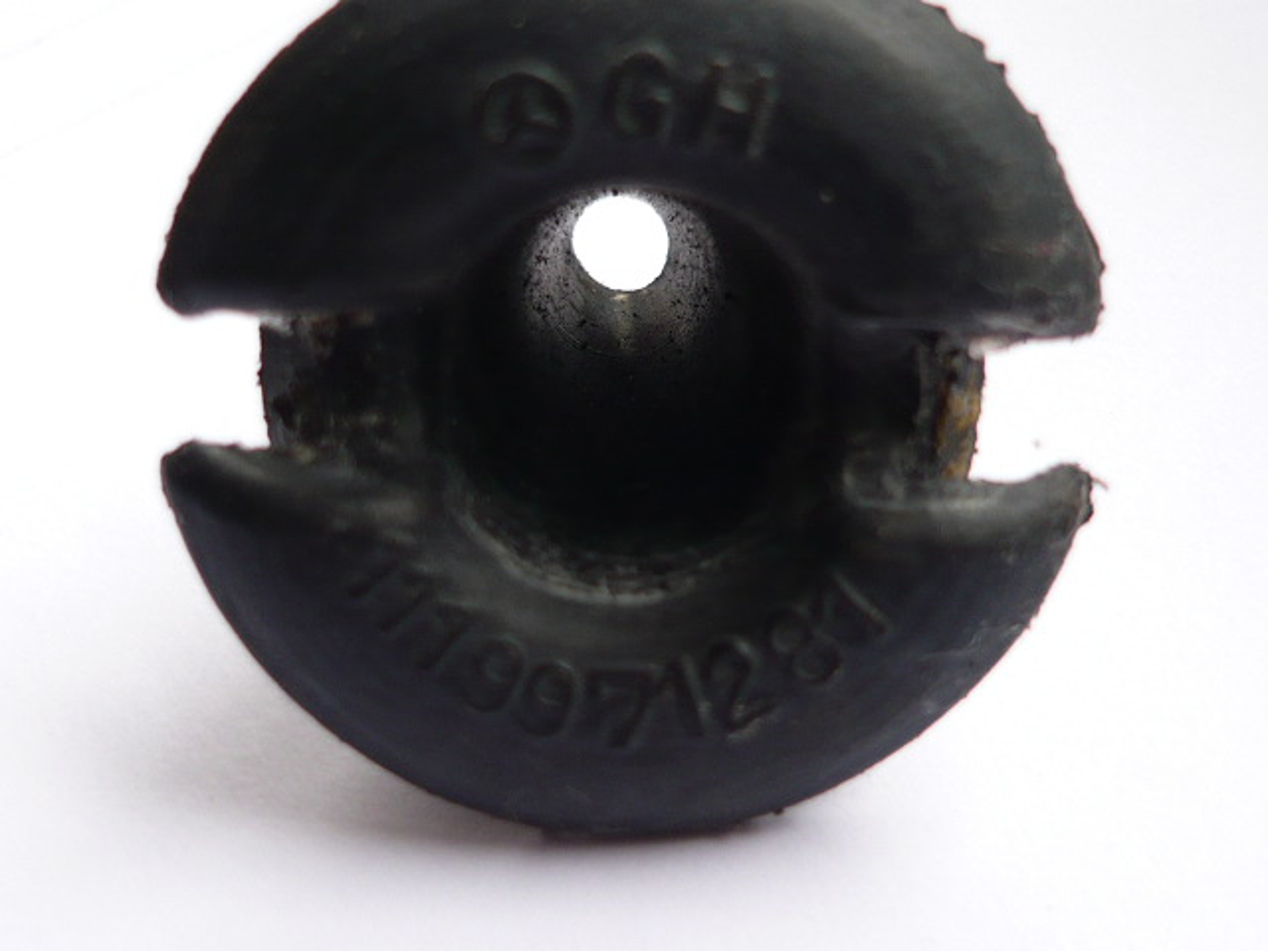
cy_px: 476
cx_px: 634
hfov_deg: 31.7
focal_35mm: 61
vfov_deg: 24.0
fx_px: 2234
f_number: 2.9
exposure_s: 1/125
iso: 100
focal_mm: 6.3
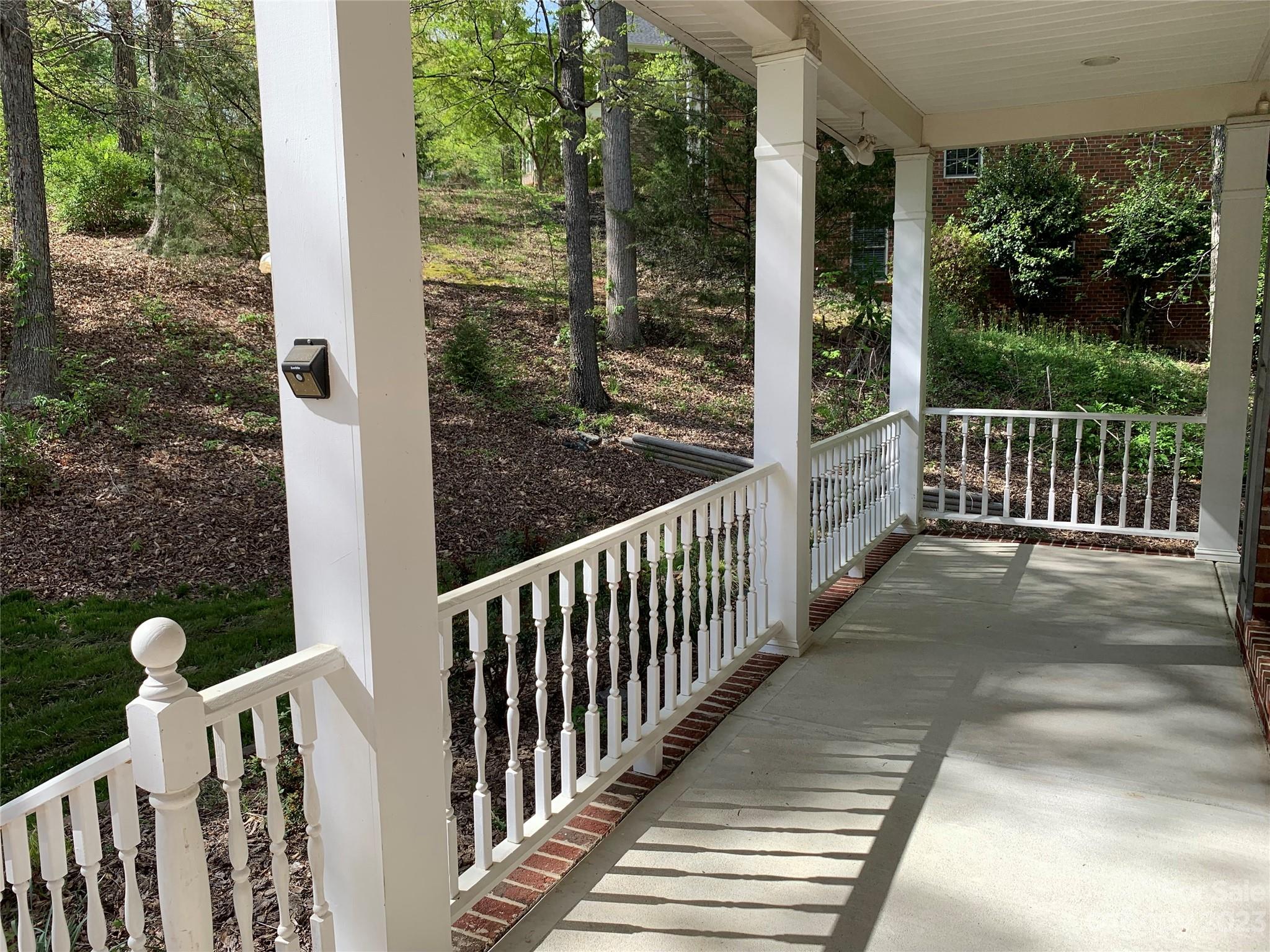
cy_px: 476
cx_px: 635
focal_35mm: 26
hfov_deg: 67.3
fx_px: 954
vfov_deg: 53.1
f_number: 1.8
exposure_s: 1/903
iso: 25
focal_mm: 4.25
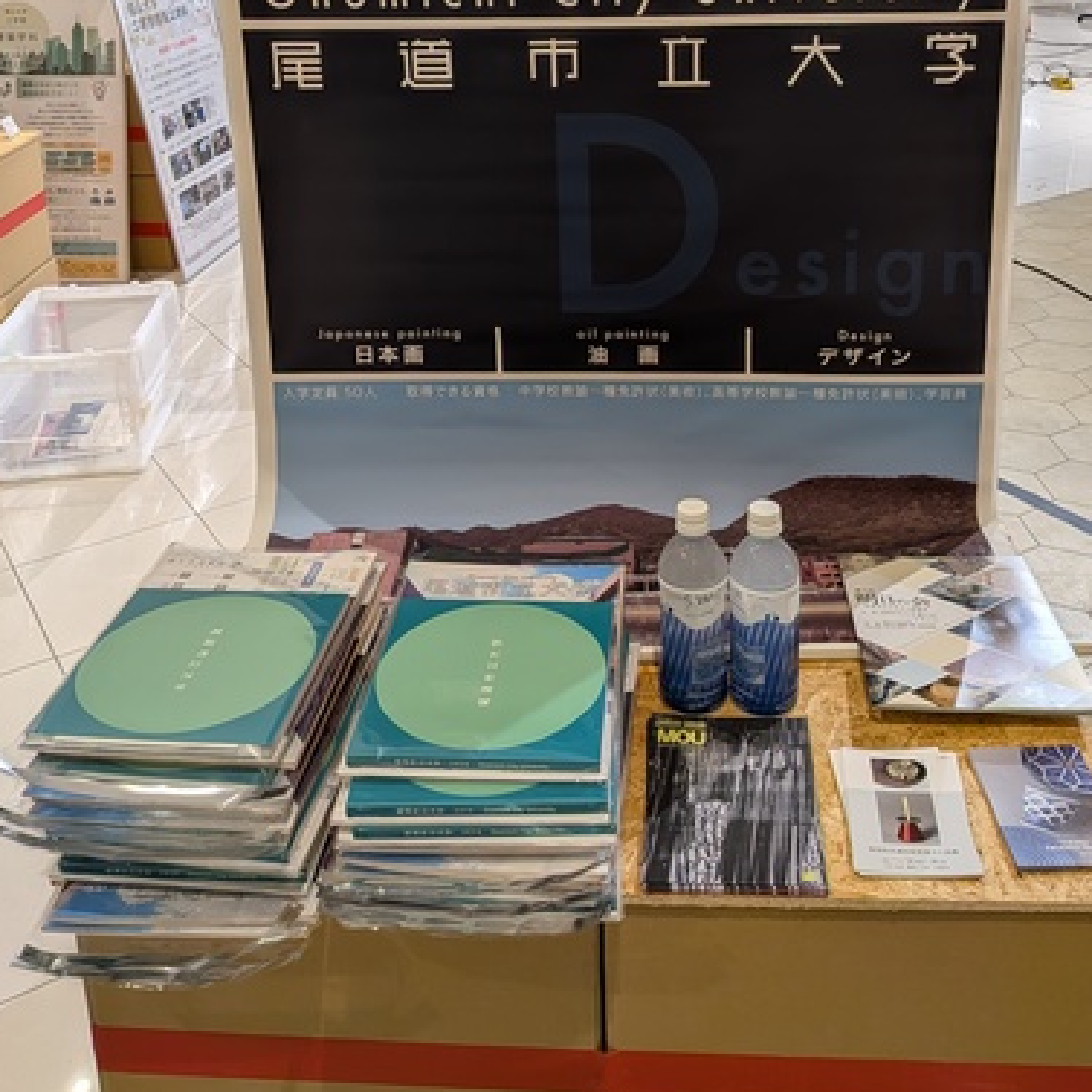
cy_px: 203
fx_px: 1285
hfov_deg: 45.9
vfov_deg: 43.7
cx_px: 629
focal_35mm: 36
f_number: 1.7
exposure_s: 1/40
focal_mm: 4.53
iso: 59
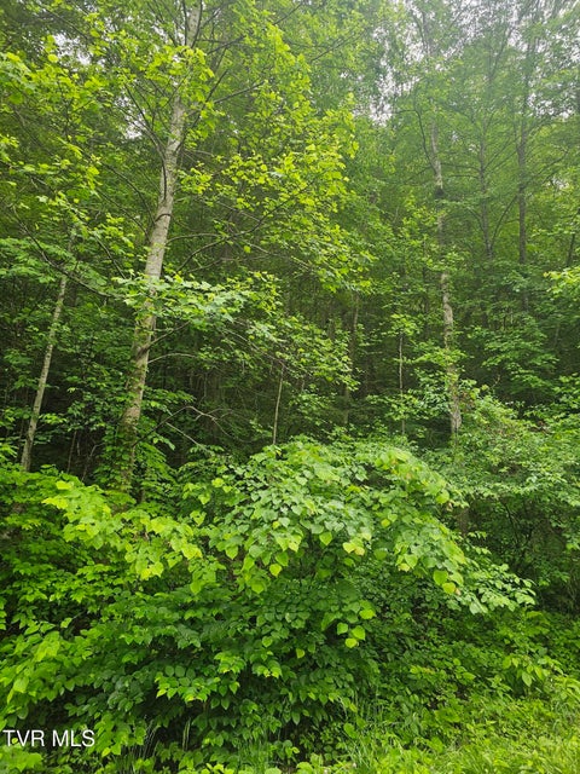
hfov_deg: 58.9
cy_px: 387
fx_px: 514
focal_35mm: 23
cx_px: 290
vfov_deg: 73.9
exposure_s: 1/120
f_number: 1.7
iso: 25
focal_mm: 6.3
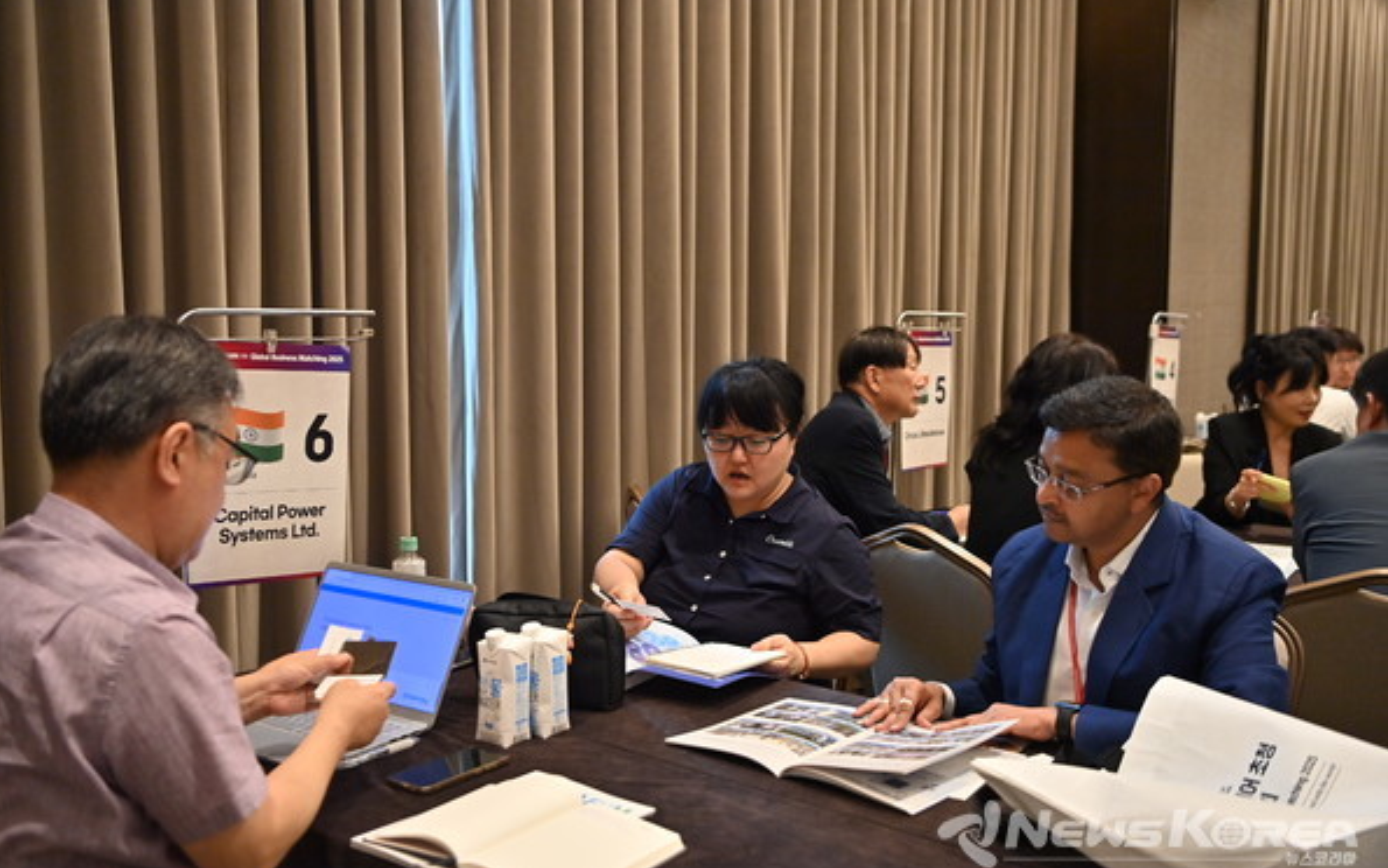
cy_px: 436
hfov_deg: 54.0
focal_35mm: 36
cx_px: 693
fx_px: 1362
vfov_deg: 35.3
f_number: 3.2
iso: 1000
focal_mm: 35
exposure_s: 1/200
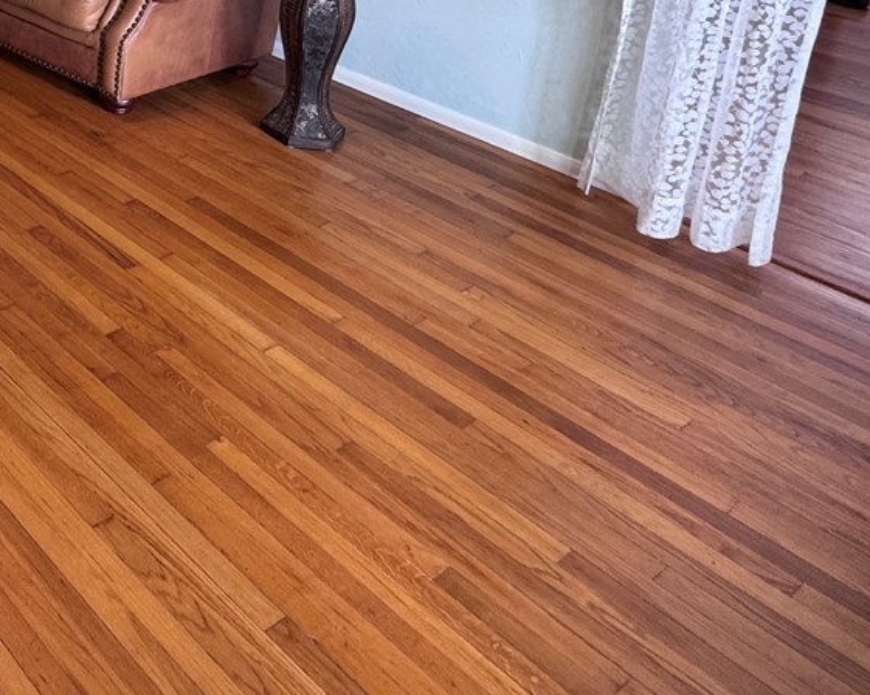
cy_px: -79
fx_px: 1003
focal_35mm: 39
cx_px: -167
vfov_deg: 33.1
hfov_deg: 36.5
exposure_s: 1/120
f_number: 2.2
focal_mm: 2.22
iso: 200
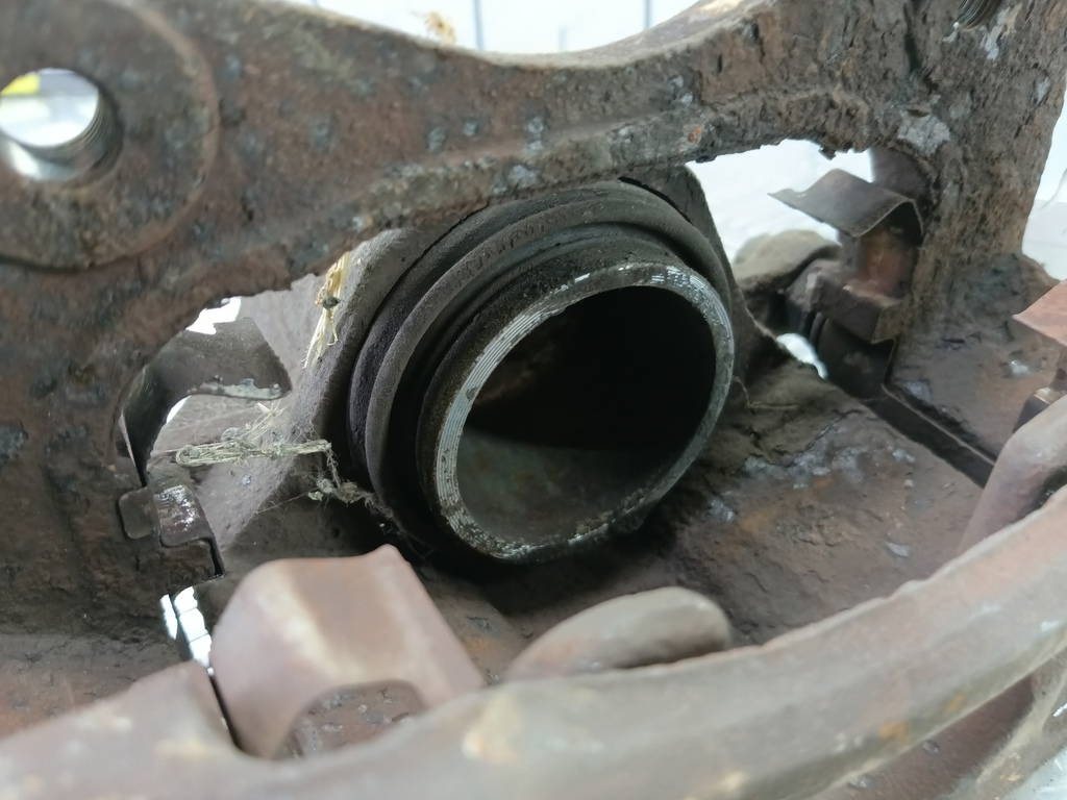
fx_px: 832
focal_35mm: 27
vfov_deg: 51.4
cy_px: 400
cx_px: 534
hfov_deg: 65.3
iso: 541
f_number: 1.6
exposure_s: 1/25
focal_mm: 4.11
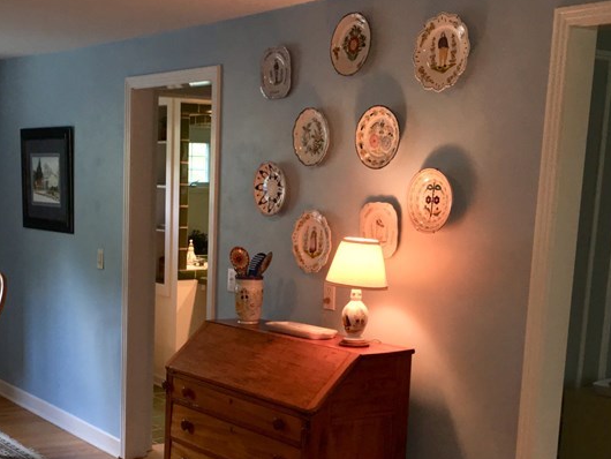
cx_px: 217
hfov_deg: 34.1
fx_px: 989
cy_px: 379
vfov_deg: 25.6
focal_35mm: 56
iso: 40
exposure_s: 1/30
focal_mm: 4.15
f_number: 2.2
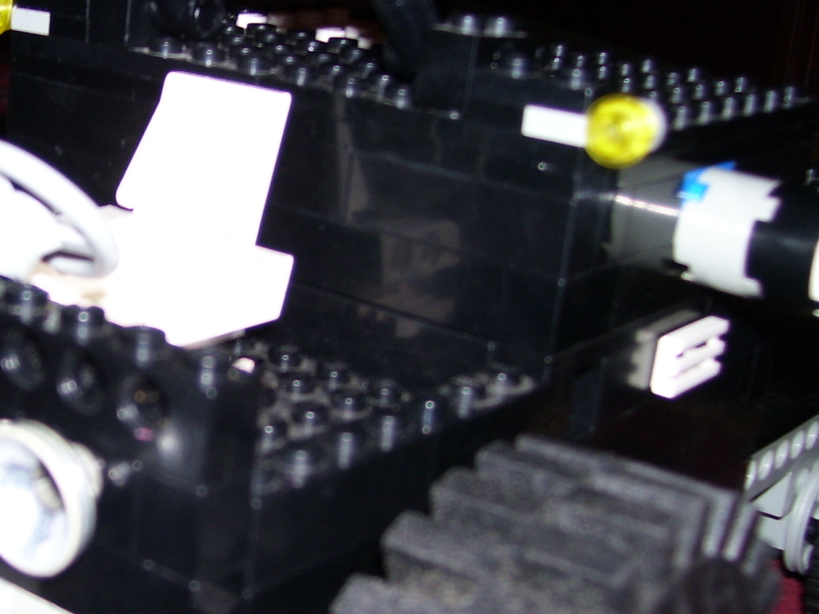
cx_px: 97
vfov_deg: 21.6
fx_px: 1609
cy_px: 335
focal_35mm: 68
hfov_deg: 27.6
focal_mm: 6
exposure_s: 1/60
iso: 80
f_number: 2.7
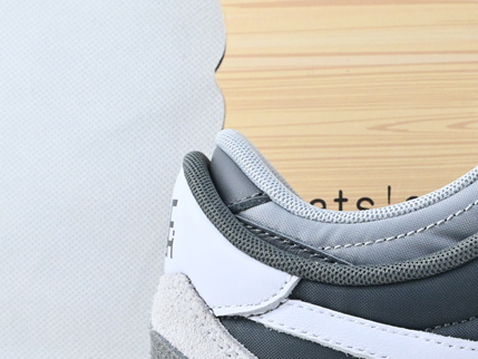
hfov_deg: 14.4
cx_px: 625
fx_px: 1810
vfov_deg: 11.3
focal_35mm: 131
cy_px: 323
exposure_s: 1/125
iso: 1000
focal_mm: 32.5
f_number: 10
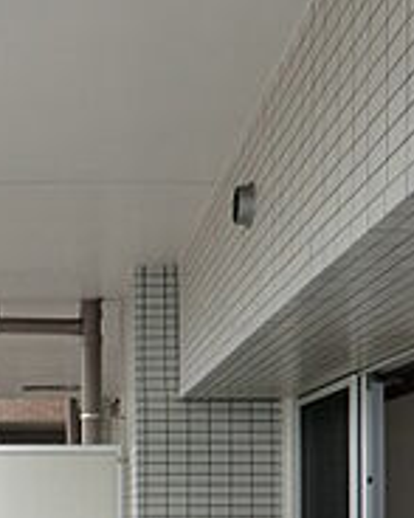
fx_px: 935
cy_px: 515
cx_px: 65
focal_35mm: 61
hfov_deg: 24.4
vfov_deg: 29.0
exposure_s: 1/160
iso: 80
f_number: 3.2
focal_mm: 4.3
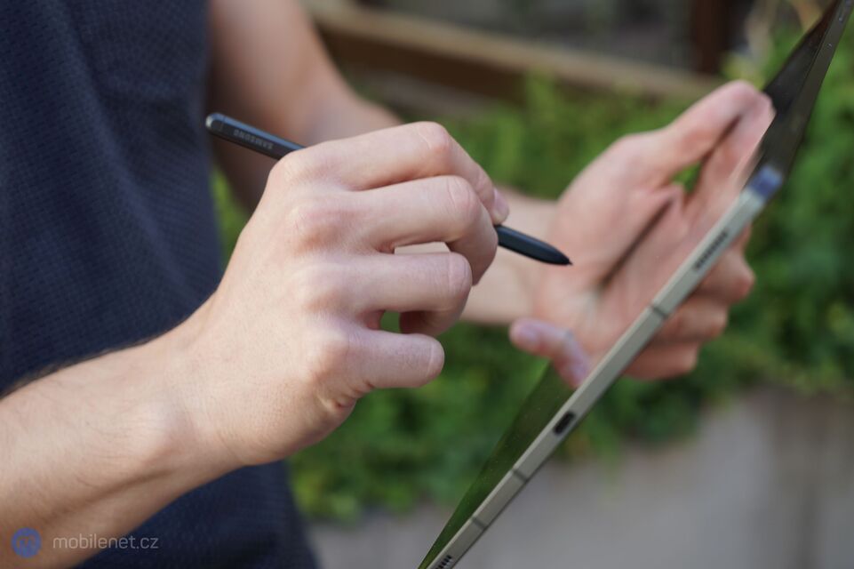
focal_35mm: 50
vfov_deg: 27.0
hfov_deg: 39.6
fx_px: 1186
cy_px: 284
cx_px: 427
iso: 125
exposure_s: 1/160
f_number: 4
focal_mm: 50
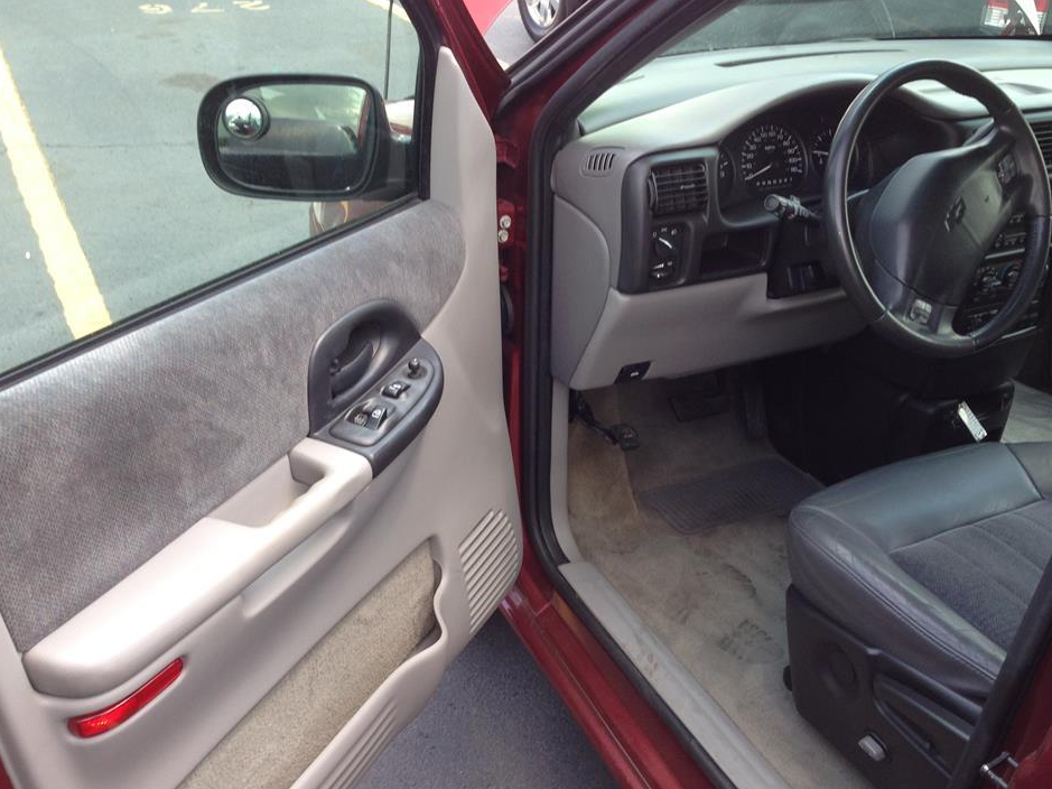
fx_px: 1094
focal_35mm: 36
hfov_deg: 51.3
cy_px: 393
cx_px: 559
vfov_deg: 39.6
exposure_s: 1/120
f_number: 2.4
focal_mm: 4.13
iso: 50
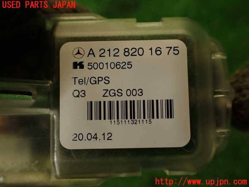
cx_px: 124
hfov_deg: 60.0
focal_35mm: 30
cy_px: 94
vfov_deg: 46.8
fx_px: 216
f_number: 2.3
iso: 125
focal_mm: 5.4
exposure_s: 1/60
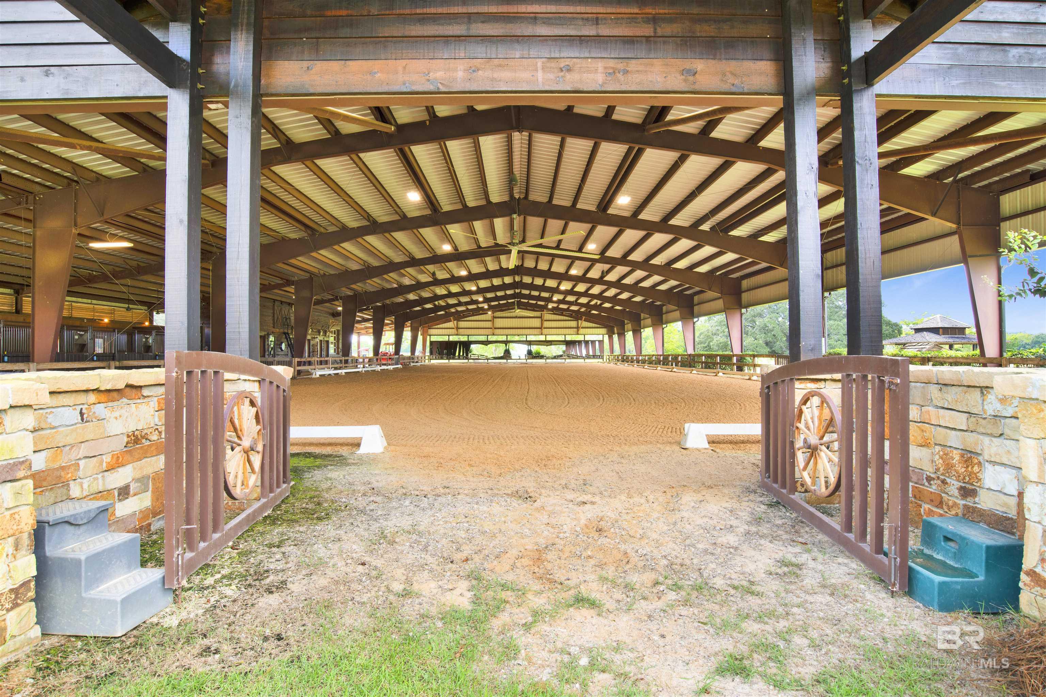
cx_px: 523
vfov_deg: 67.4
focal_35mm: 18
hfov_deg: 90.0
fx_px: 523
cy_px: 348
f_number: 11
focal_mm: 18
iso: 200
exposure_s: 1/8
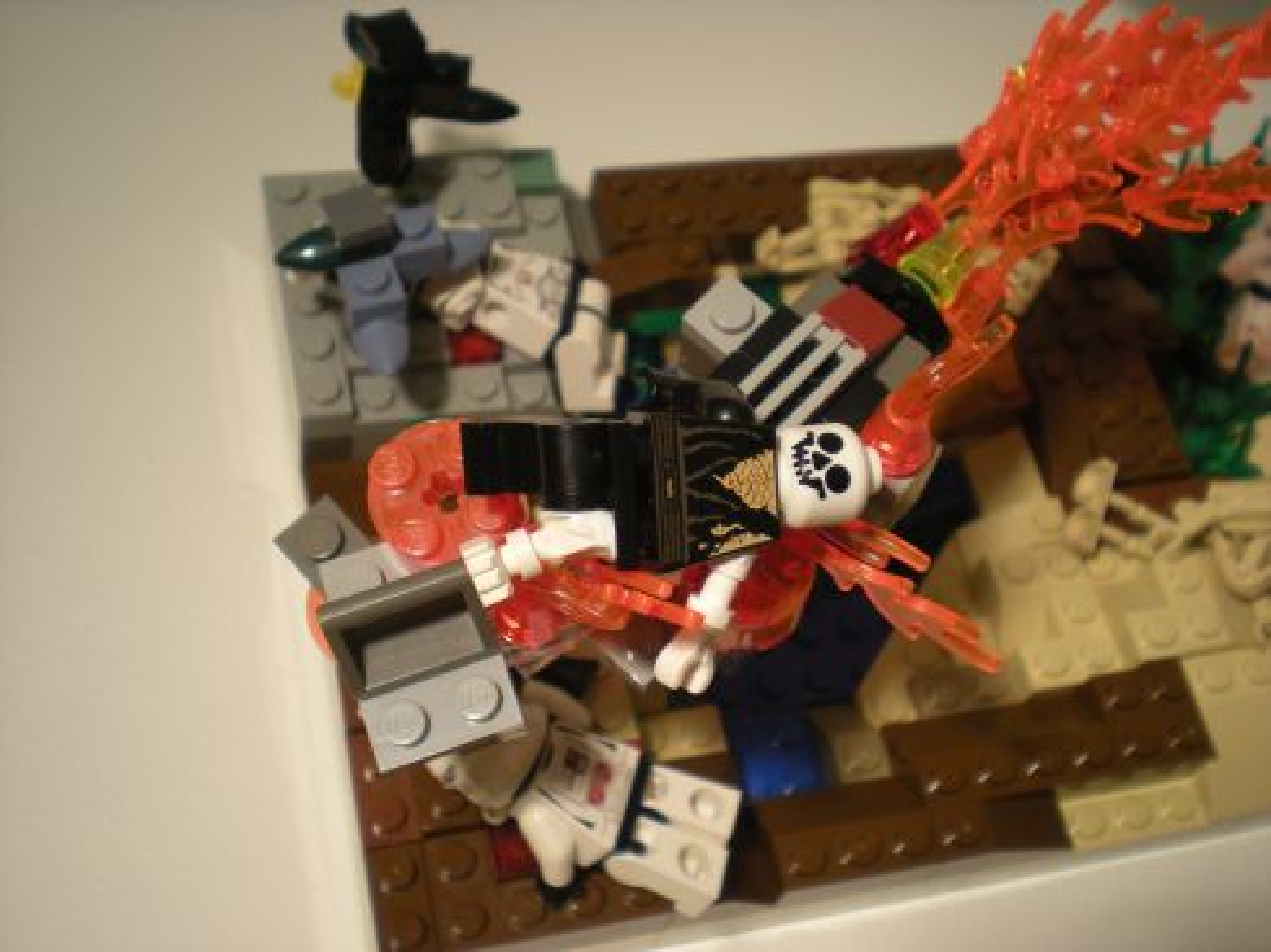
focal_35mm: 44
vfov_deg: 32.8
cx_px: 636
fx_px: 1615
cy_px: 476
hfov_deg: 43.0
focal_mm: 7.4
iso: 104
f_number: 3.5
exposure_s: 1/68.8
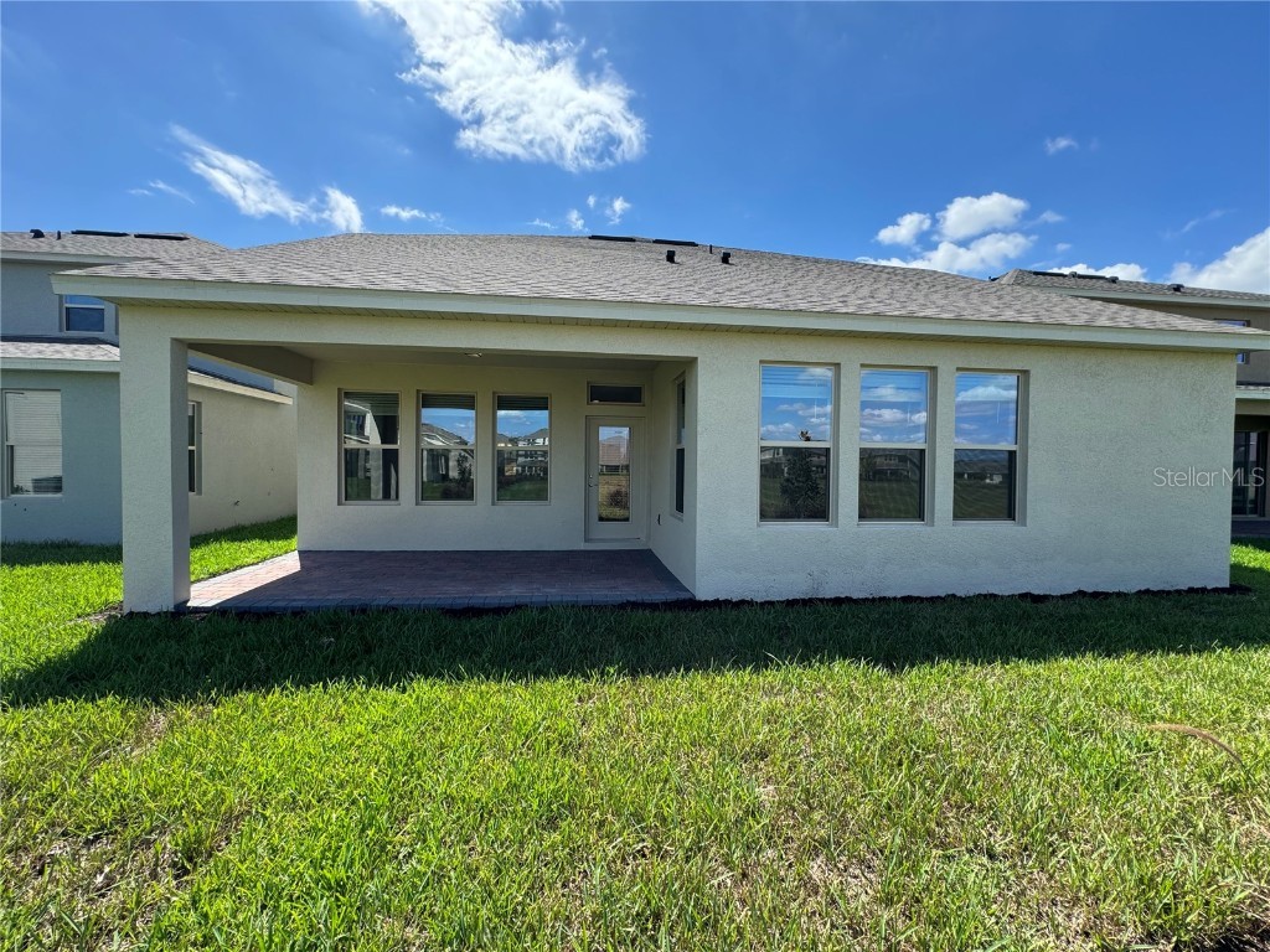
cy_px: 476
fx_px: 514
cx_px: 635
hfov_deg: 102.1
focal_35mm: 14
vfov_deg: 85.7
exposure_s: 1/687
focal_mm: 2.22
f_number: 2.2
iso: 40
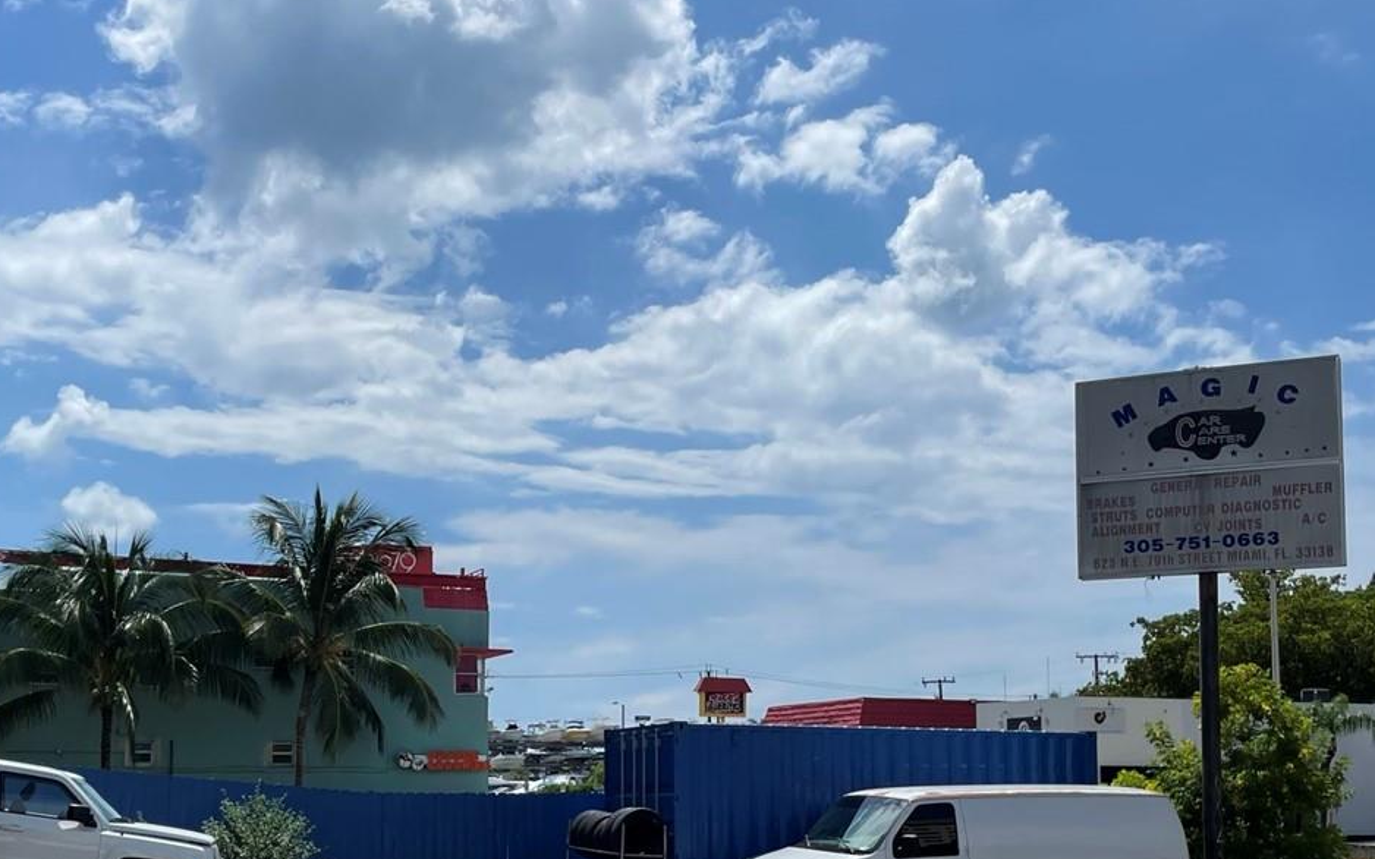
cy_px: 682
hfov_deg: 42.6
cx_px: 616
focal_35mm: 47
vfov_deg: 26.9
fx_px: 1761
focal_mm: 4.2
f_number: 1.6
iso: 32
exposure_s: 1/8403
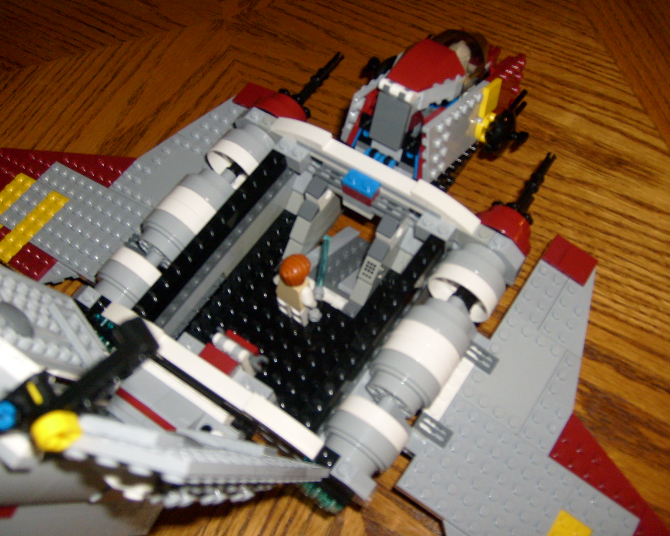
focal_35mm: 37
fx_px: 734
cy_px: 272
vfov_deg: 40.1
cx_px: 349
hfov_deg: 49.1
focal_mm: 5.8
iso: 100
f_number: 2.8
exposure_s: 1/45
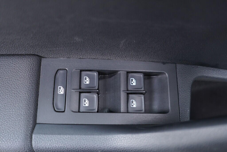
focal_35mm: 36
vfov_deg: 36.9
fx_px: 227
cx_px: 114
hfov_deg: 53.1
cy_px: 76
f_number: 2.8
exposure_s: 1/40
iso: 500
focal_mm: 24
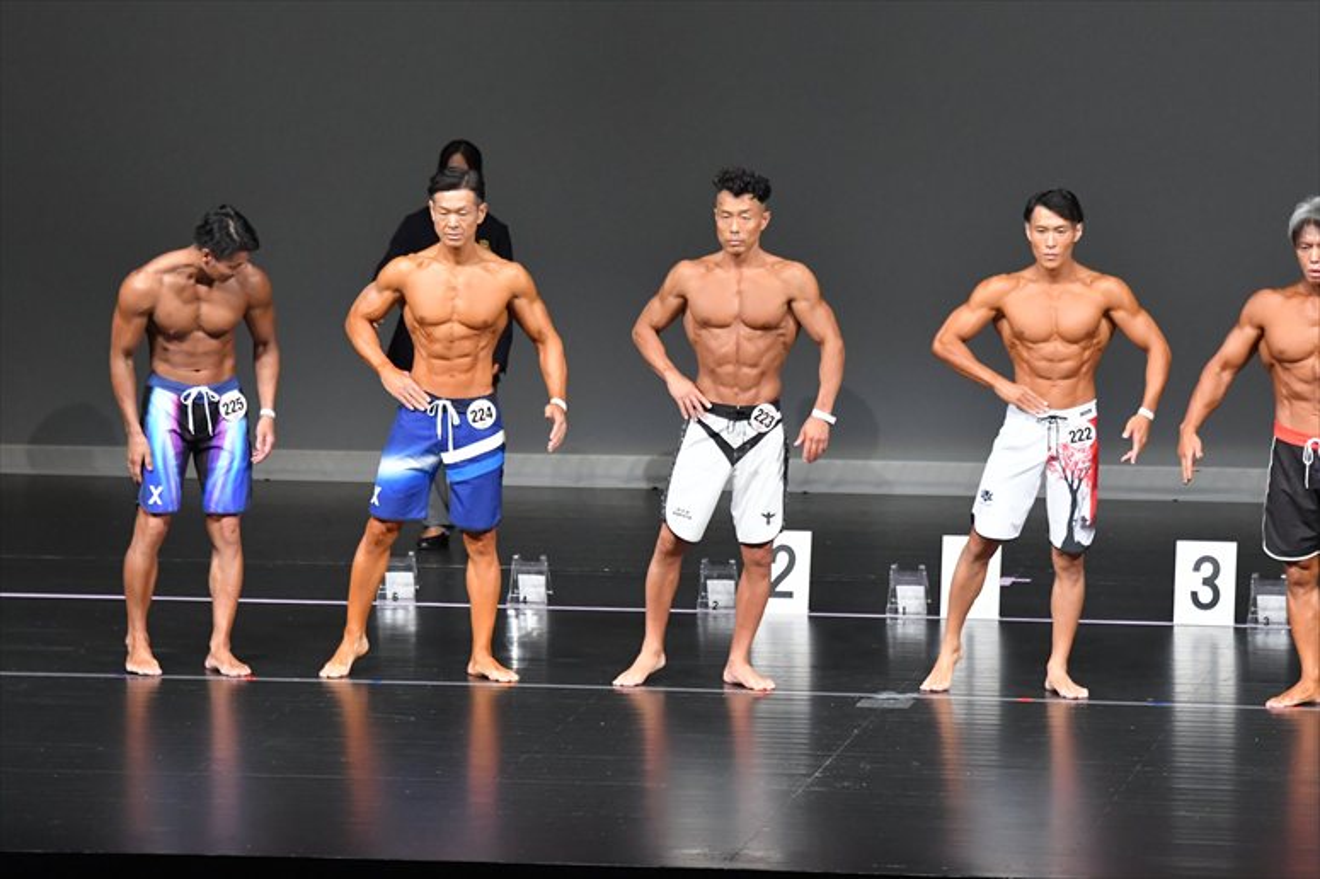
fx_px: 8246
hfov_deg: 9.2
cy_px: 440
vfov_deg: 6.1
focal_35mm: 225
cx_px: 660
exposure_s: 1/400
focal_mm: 150
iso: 5000
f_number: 5.6
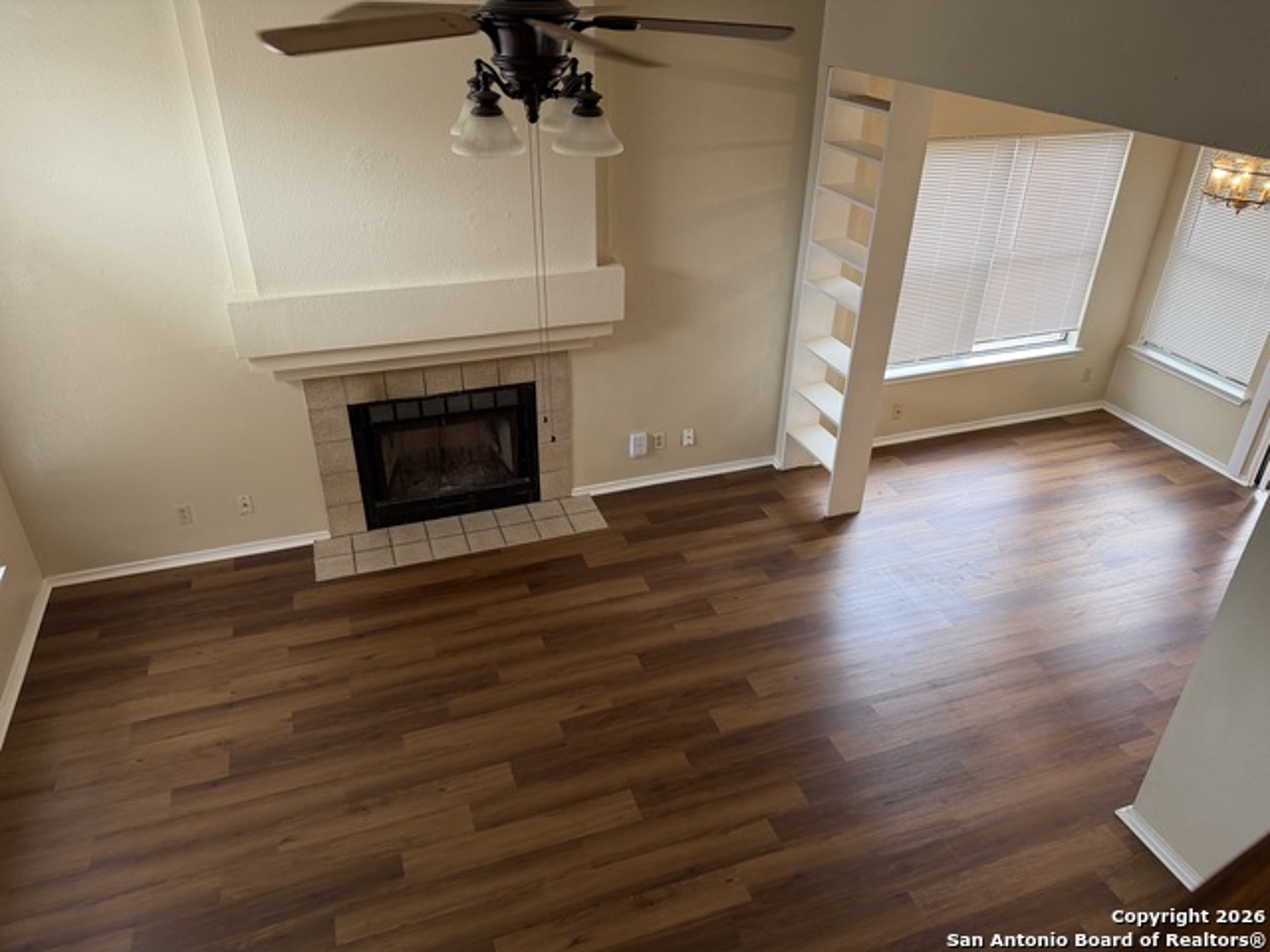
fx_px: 881
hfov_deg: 71.6
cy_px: 476
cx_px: 635
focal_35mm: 24
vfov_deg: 56.8
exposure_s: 1/60
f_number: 1.78
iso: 160
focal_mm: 6.76
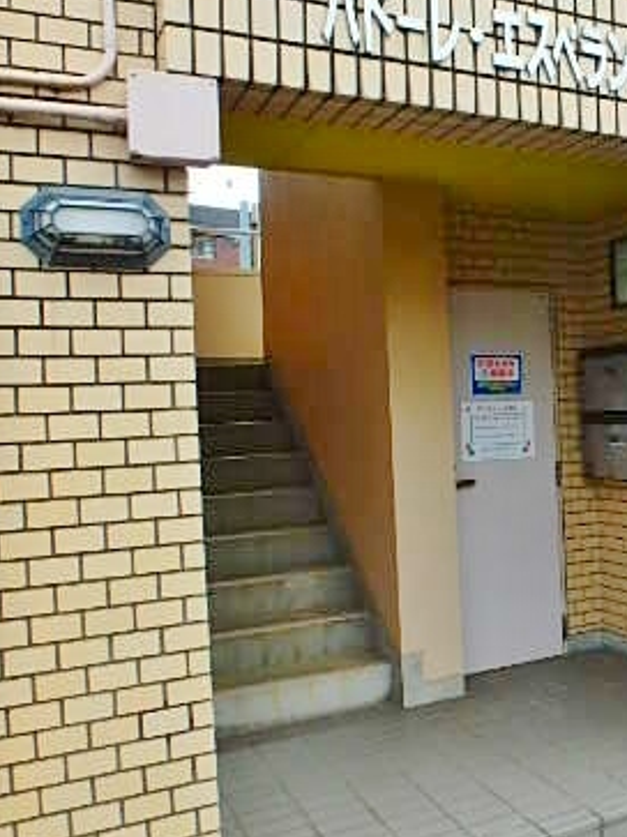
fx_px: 894
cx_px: 512
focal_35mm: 37
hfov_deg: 37.1
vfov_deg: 50.1
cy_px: 406
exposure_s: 1/250
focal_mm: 3.7
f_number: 3.5
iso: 125
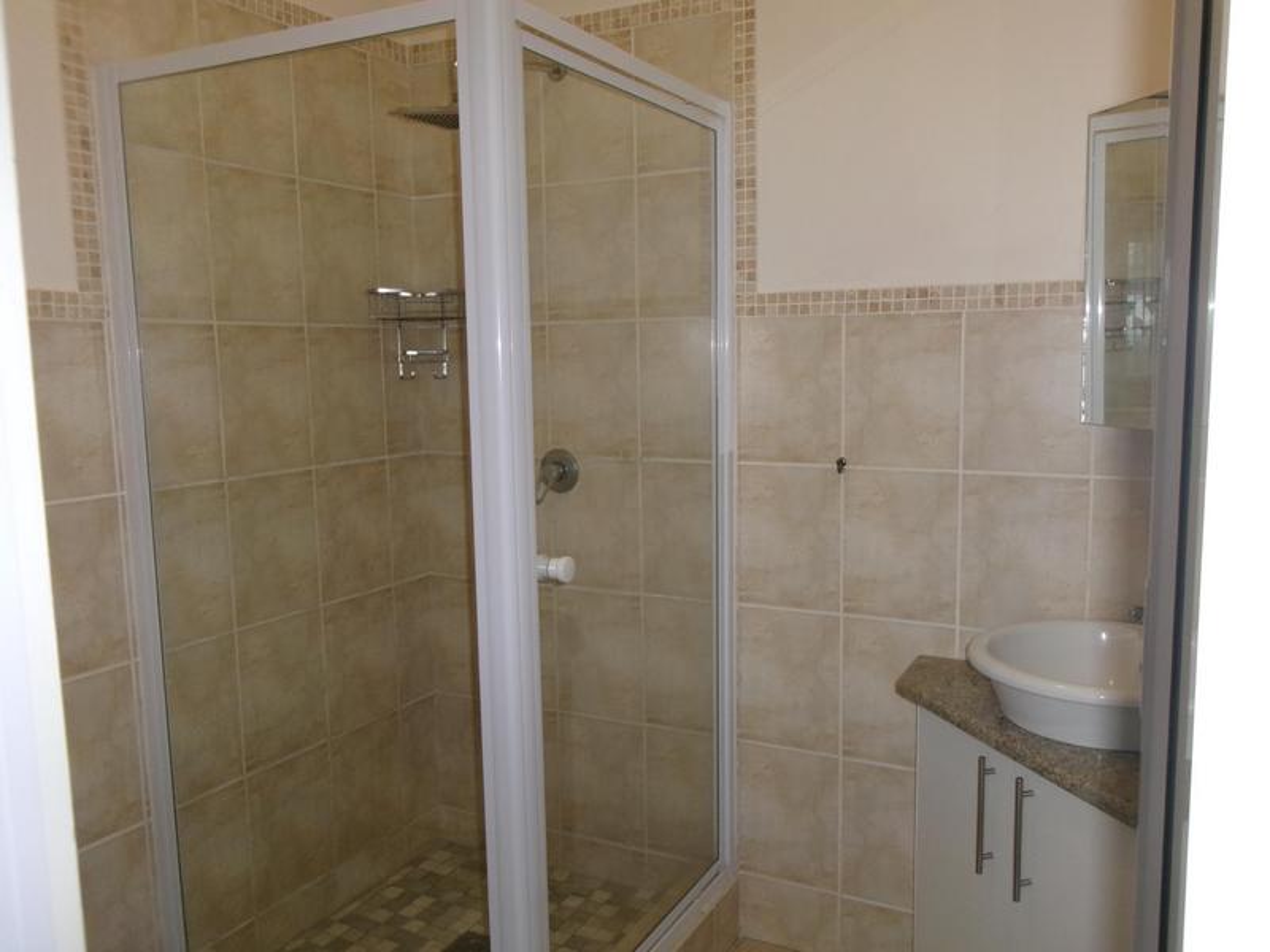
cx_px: 635
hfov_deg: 63.4
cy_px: 476
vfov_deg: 49.7
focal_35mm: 28
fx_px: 1027
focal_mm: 5.1
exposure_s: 1/34
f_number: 3.9
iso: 200
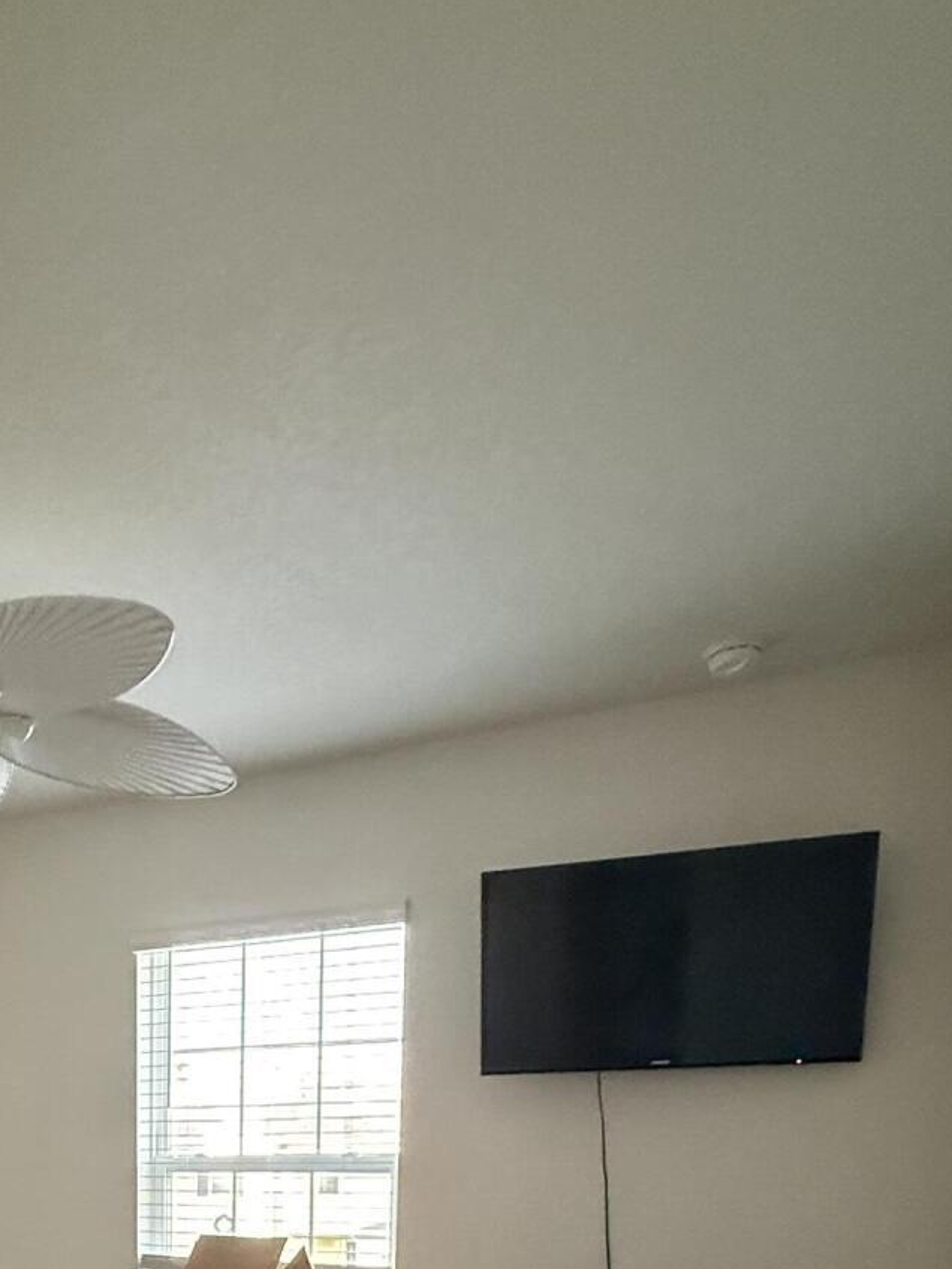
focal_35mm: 33
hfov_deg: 40.1
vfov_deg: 45.6
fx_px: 1210
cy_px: 1299
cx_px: 117
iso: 1000
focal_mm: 2.22
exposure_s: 1/60
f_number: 2.2
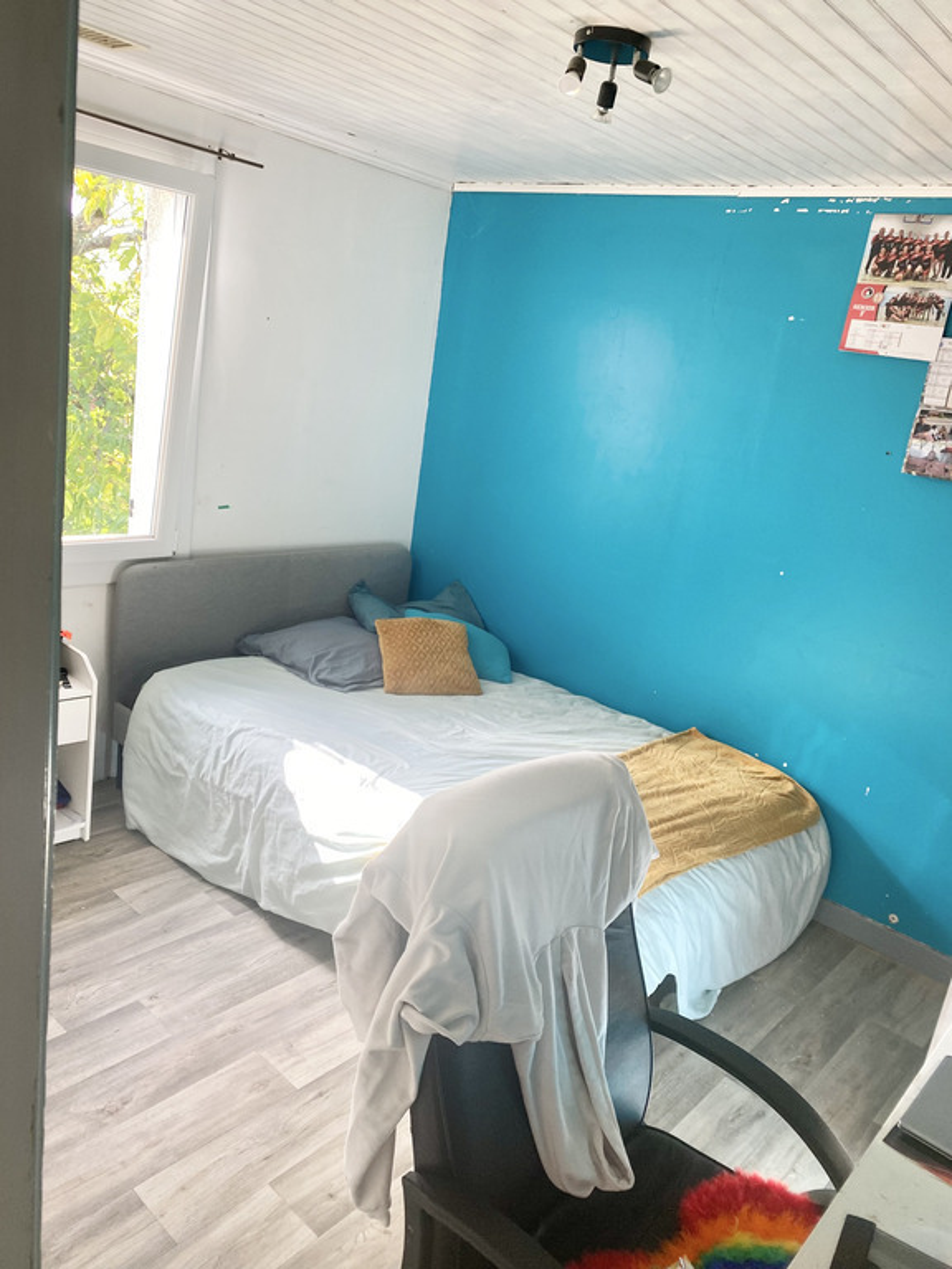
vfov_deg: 67.3
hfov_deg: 53.1
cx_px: 476
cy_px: 634
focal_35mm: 26
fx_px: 953
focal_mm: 4.25
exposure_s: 1/121
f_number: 1.8
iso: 80
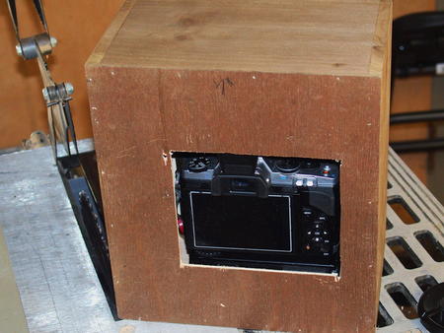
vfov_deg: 19.4
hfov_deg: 25.6
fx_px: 975
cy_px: 166
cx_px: 222
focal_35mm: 76
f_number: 2.8
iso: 400
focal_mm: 16.1
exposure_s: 1/60
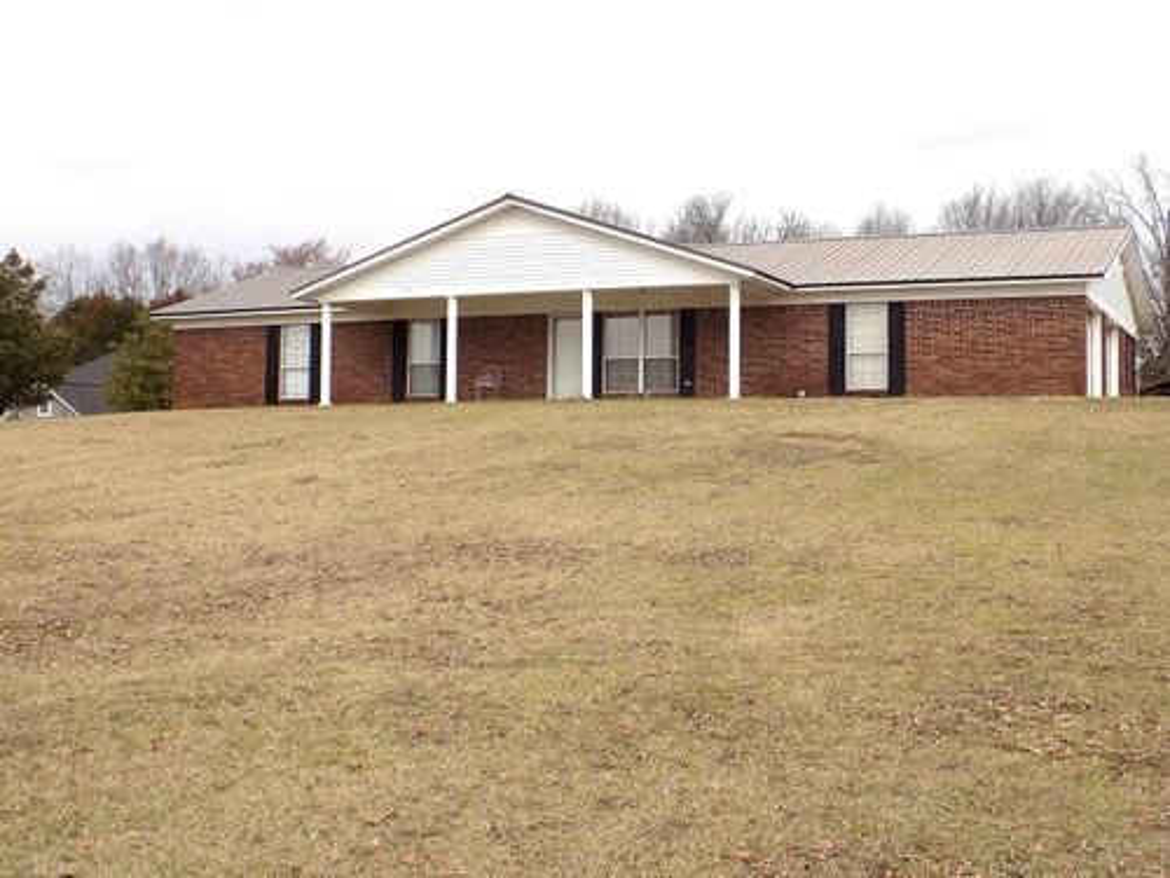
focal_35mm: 46
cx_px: 585
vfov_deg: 31.5
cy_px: 439
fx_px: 1555
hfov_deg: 41.2
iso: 80
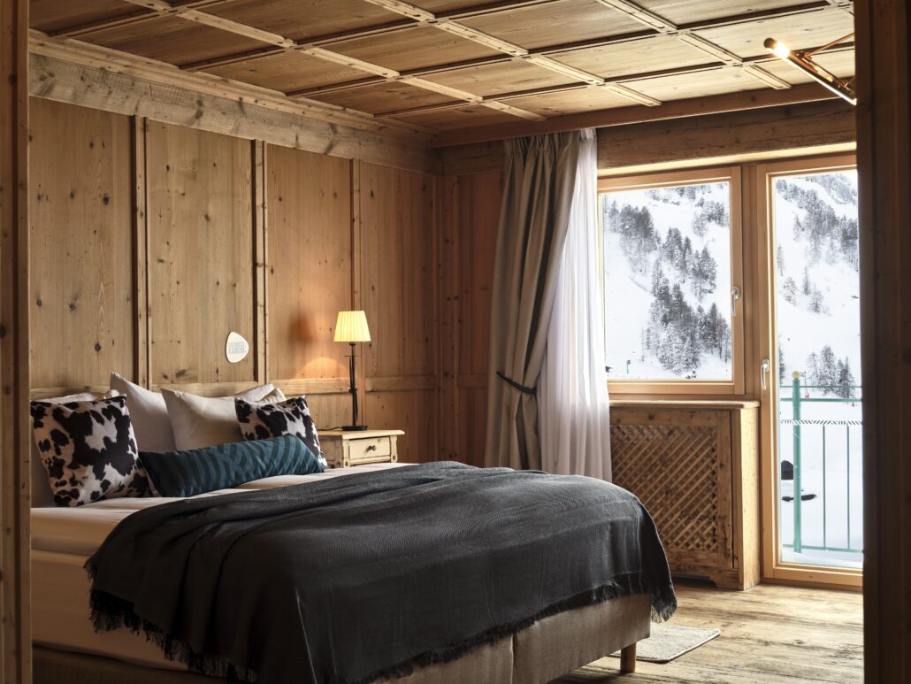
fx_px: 1237
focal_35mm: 47
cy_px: 342
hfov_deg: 40.4
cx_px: 456
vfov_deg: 30.9
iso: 400
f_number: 11
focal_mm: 59.6
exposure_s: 1/15
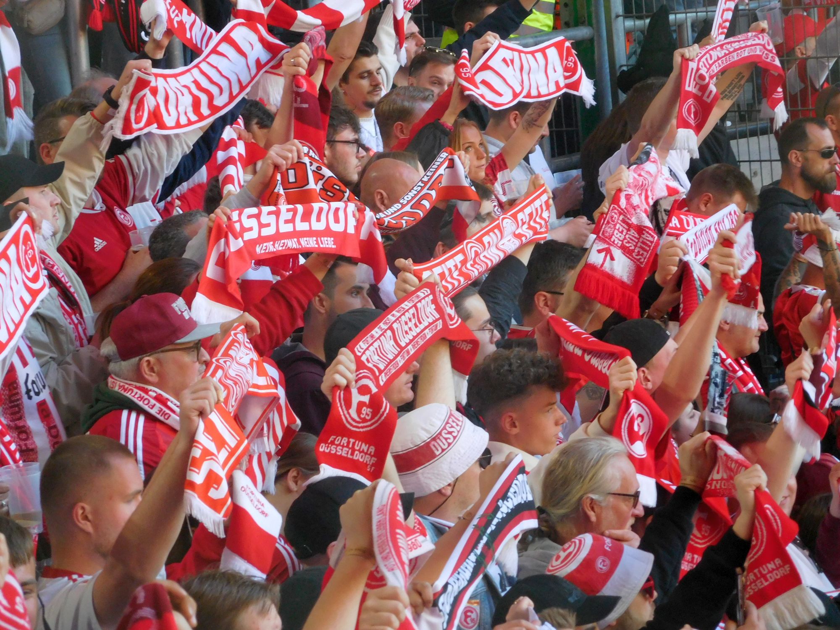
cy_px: 315
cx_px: 420
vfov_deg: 6.6
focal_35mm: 225
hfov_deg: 8.8
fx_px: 5460
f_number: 5.5
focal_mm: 40.1
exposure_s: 1/60
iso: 400
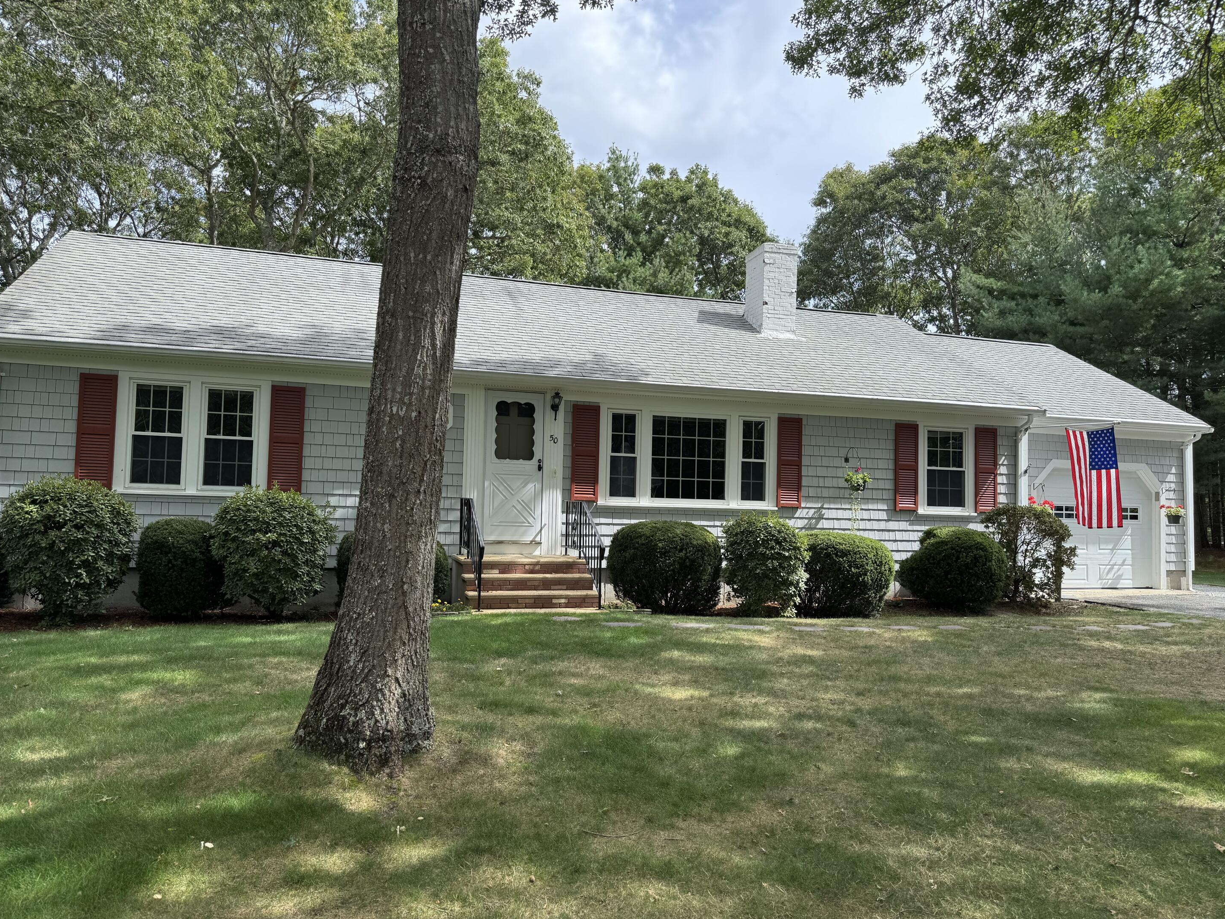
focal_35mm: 25
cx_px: 601
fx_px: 885
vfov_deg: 54.9
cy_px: 475
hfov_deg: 69.4
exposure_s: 1/1524
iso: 80
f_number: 1.78
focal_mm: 6.76
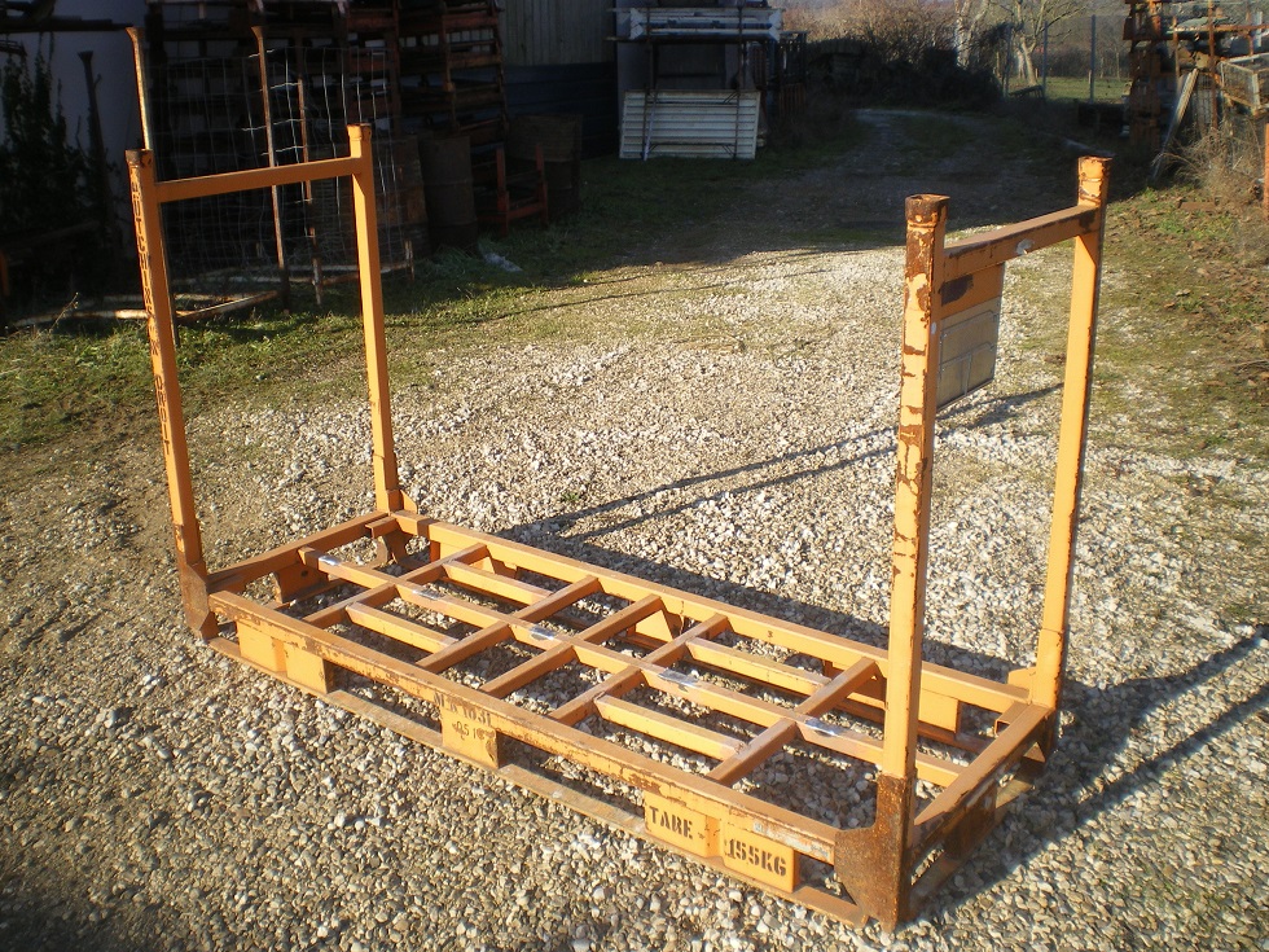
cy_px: 476
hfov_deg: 51.4
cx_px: 634
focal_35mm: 36
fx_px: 1320
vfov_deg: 39.7
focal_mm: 6.3
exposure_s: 1/250
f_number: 4.6
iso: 64
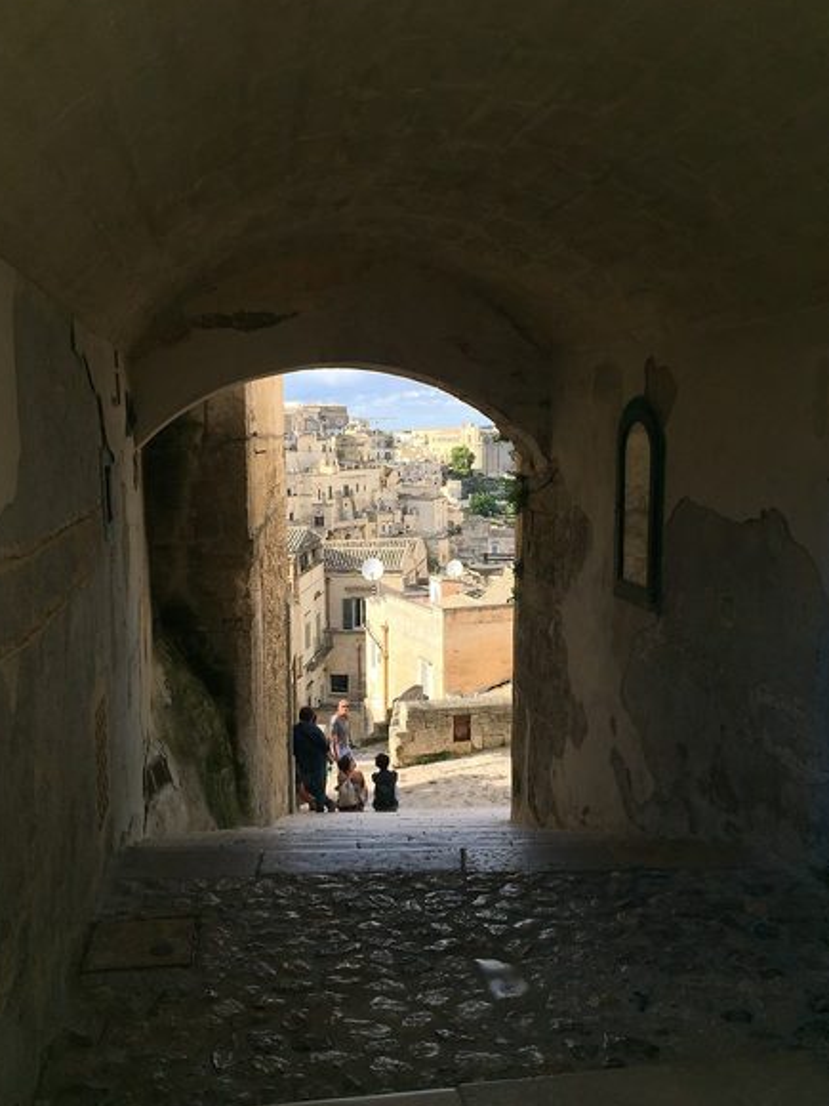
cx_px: 402
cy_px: 549
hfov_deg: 46.8
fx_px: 958
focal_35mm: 30
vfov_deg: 60.0
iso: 32
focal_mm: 4.15
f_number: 2.2
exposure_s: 1/1236
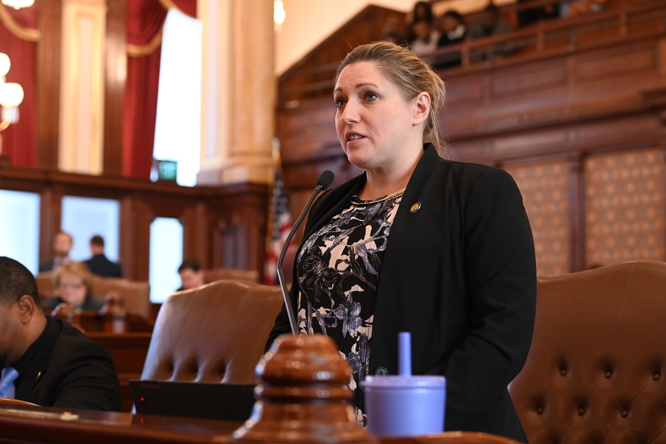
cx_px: 333
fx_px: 1295
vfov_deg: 19.5
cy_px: 222
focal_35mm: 70
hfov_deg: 28.8
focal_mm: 70
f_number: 4
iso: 3200
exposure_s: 1/200
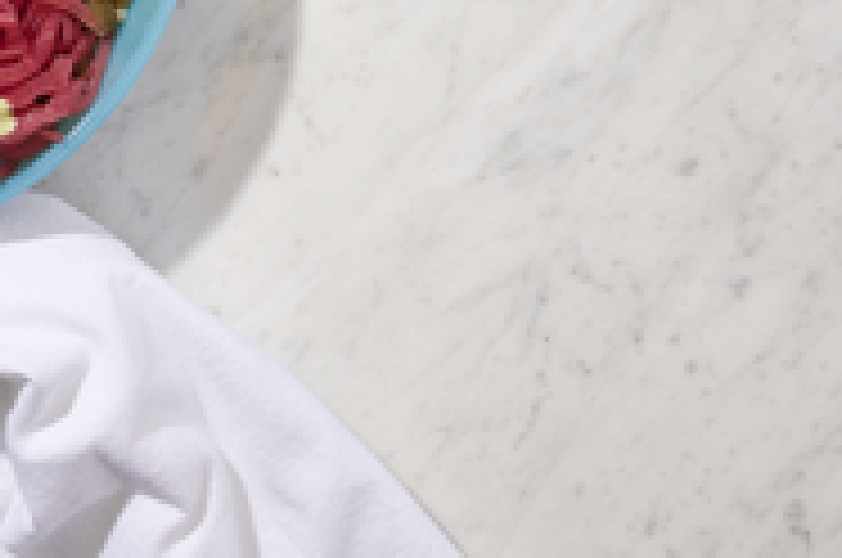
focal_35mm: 90
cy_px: -144
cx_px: -144
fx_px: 2101
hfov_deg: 21.2
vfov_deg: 14.6
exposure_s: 1/160
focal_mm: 35
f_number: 13
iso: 80
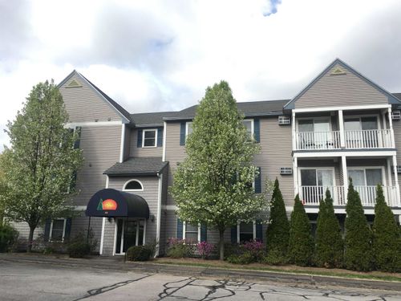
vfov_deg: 48.2
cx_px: 200
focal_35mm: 29
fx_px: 336
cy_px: 150
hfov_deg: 61.7
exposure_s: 1/864
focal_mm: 4.15
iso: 25
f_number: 2.2
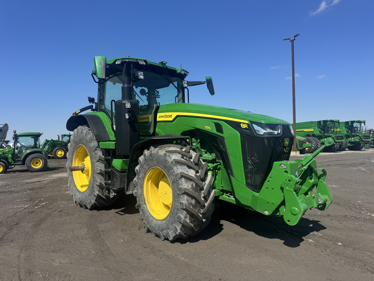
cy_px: 140
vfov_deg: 56.8
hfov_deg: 71.6
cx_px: 187
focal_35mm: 24
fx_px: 259
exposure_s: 1/4950
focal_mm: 6.76
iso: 80
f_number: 1.78
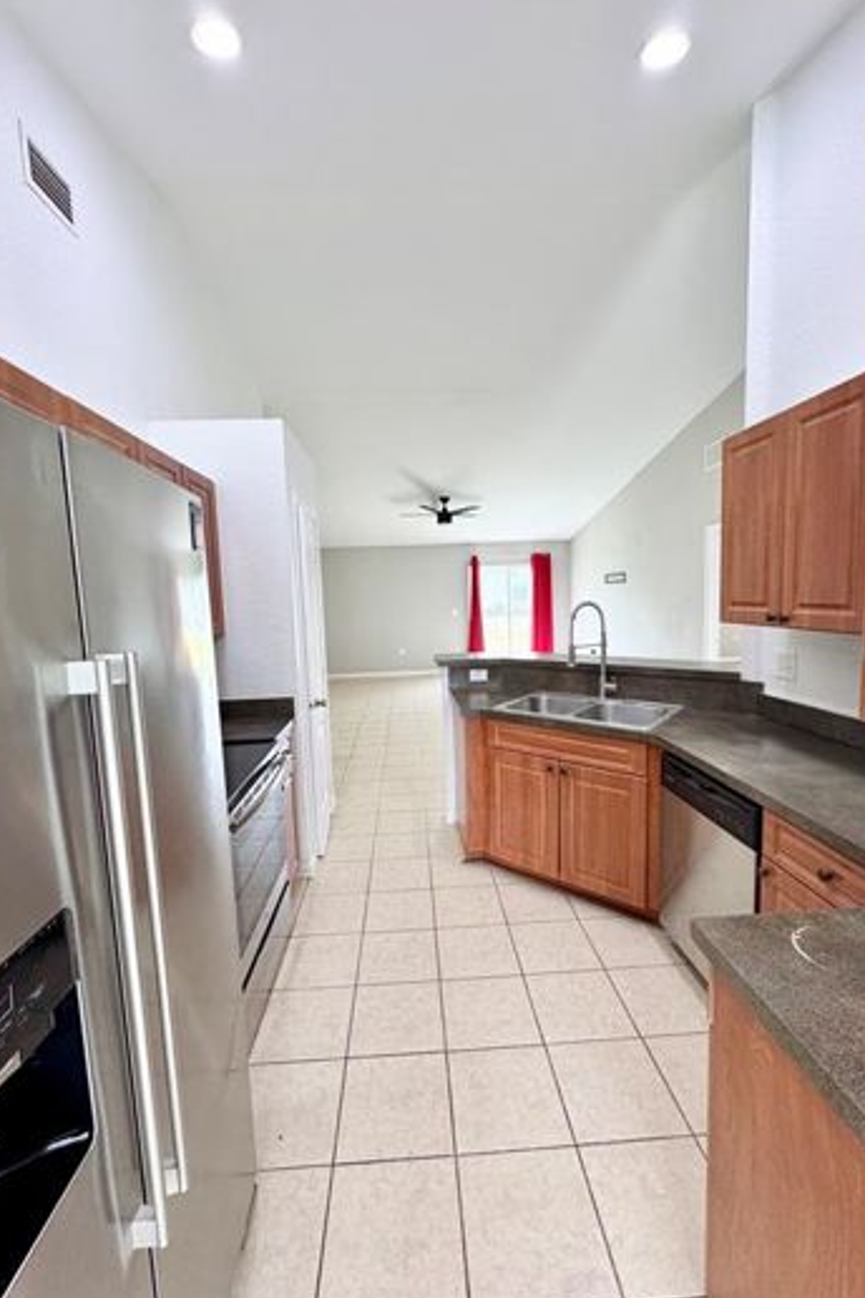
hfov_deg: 77.3
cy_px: 652
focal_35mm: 15
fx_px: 541
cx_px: 429
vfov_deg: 100.4
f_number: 2.2
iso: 200
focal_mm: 2.22
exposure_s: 1/120
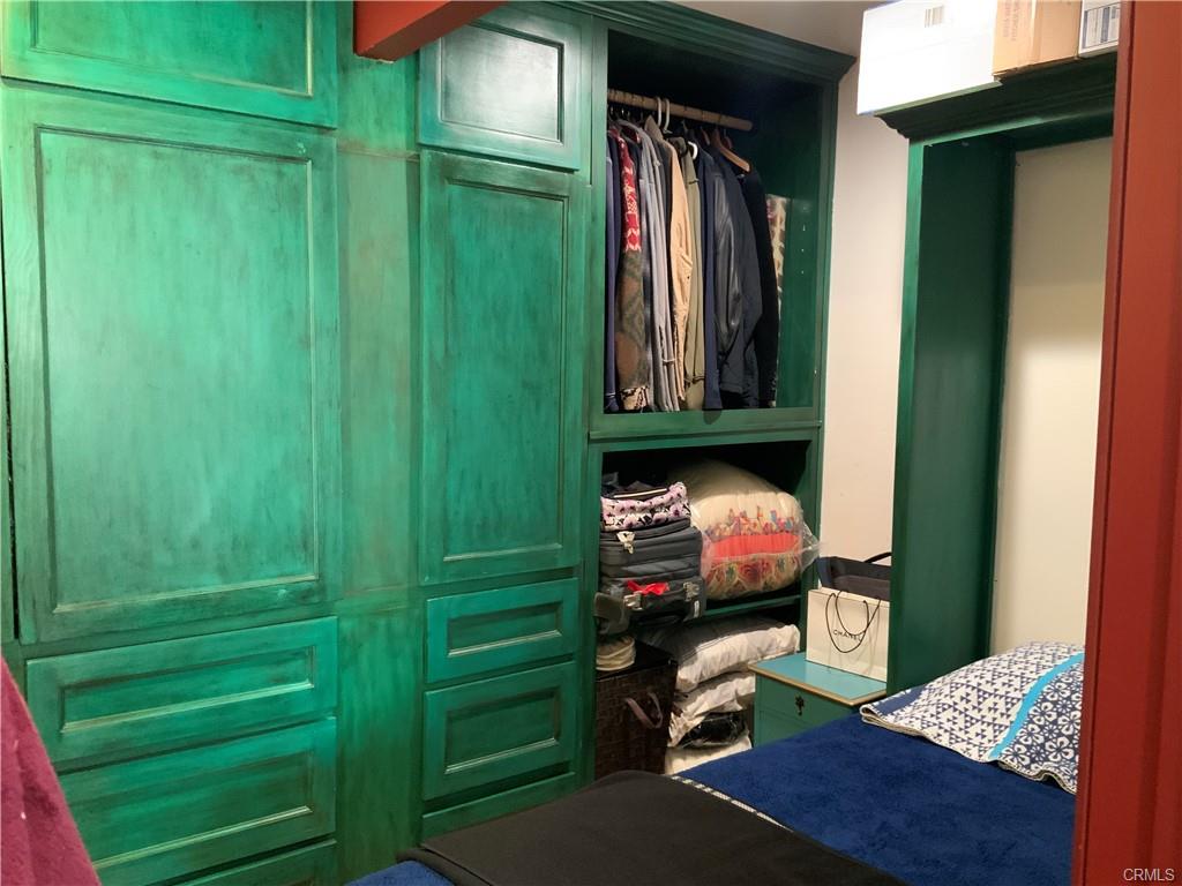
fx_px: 990
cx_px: 591
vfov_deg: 48.2
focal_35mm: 29
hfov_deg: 61.7
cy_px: 443
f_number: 1.8
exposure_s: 1/40
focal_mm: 3
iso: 250
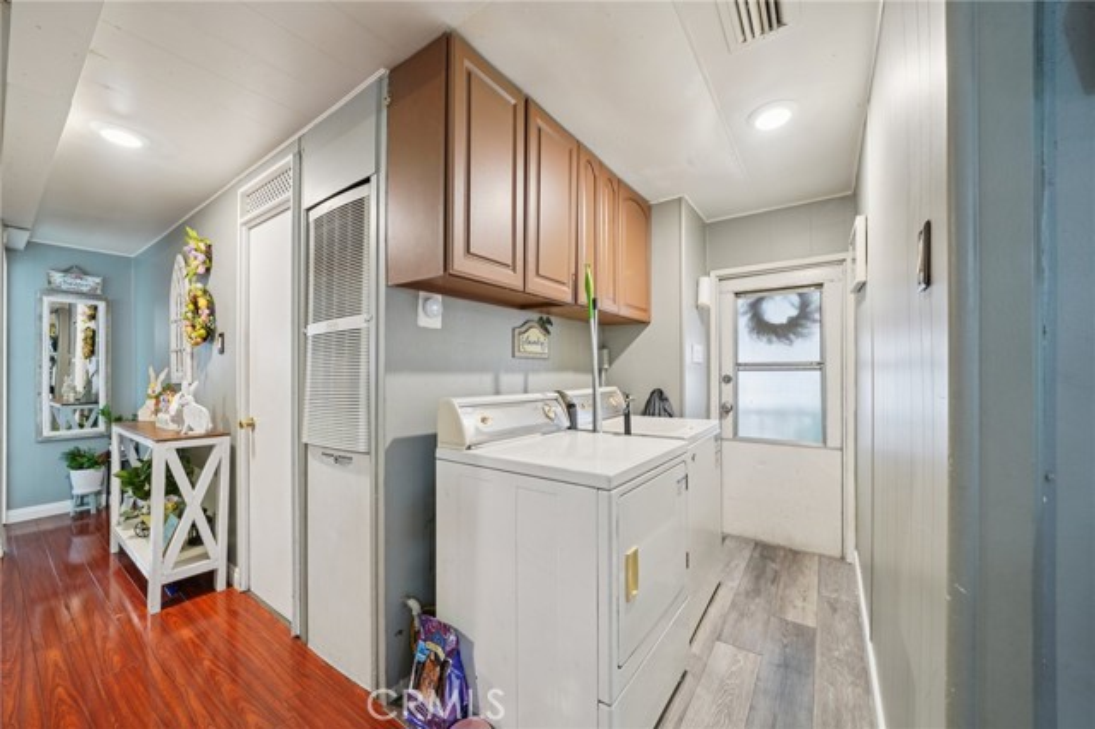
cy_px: 364
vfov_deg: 85.4
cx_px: 548
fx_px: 395
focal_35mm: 13
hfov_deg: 108.4
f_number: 8
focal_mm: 13
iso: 400
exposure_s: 1/3.33
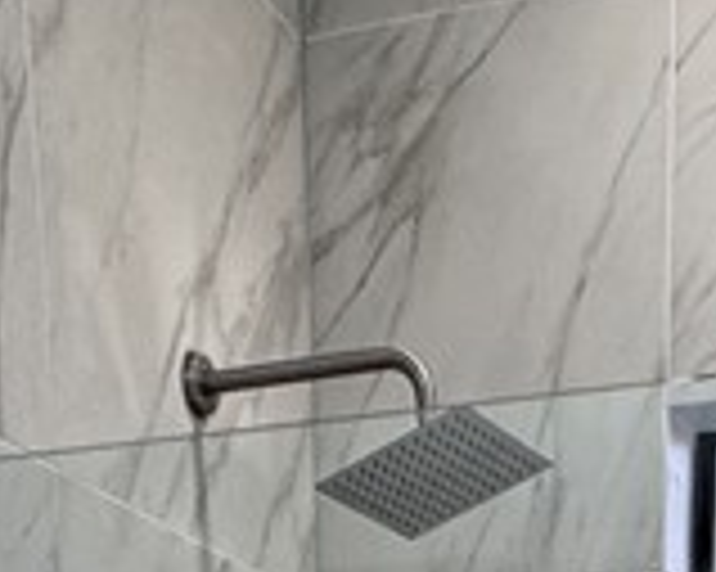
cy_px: 1671
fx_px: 1864
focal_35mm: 88
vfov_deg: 11.4
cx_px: 531
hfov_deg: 21.6
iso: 160
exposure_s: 1/120
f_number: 2.2
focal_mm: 2.22
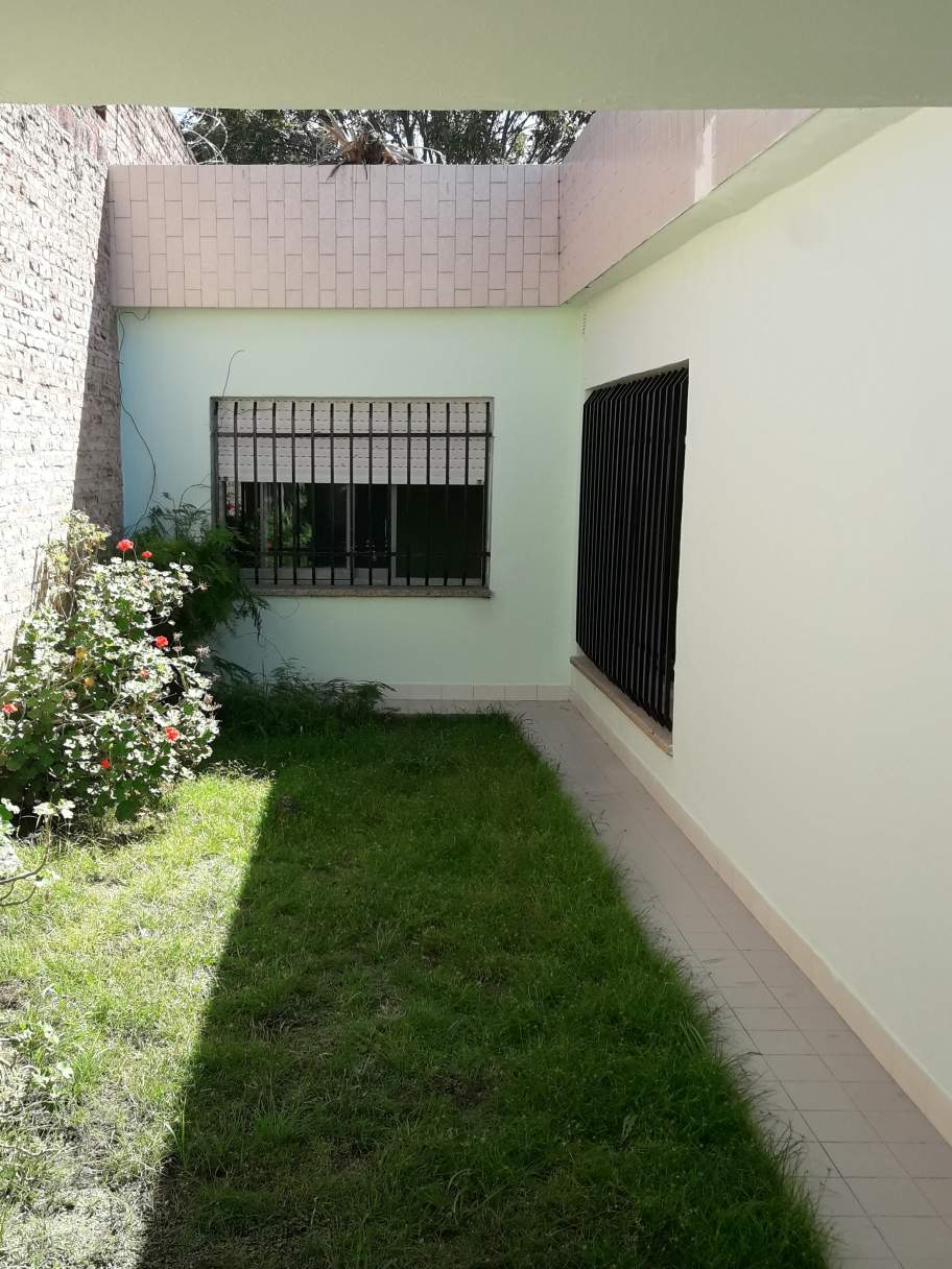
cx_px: 476
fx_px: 1027
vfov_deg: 63.4
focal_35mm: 28
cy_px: 634
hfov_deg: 49.7
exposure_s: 1/545
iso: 40
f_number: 1.9
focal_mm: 3.7
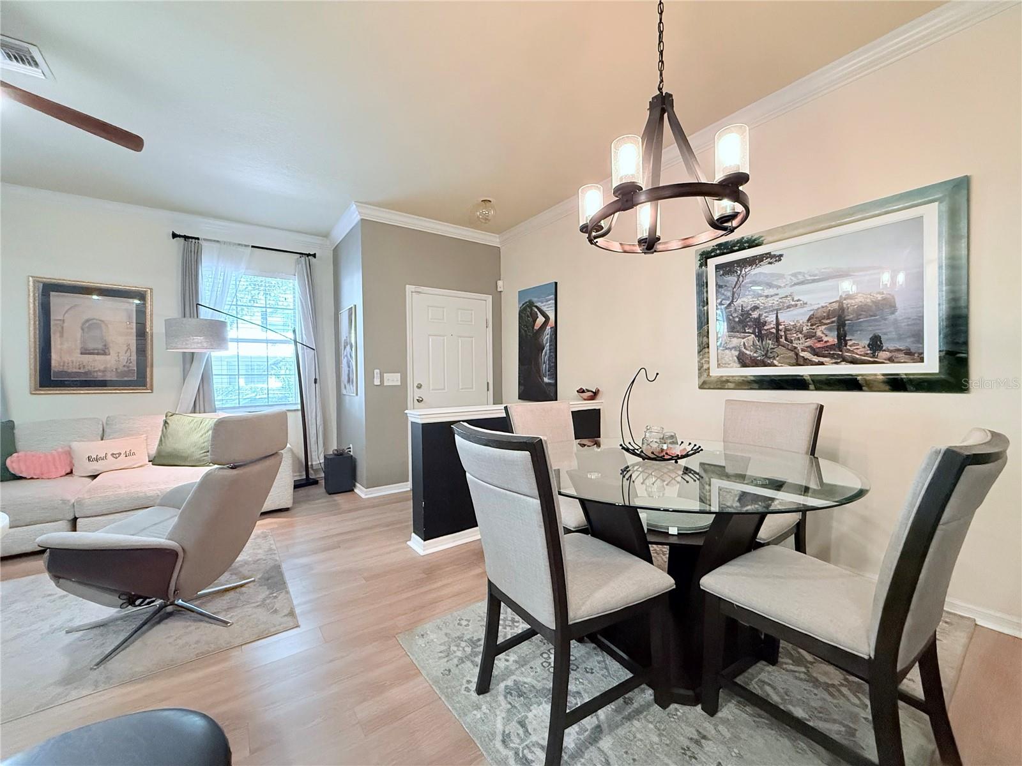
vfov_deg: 85.7
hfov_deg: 102.1
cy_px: 383
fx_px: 413
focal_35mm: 14
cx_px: 511
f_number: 2.2
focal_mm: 2.22
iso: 640
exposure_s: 1/60
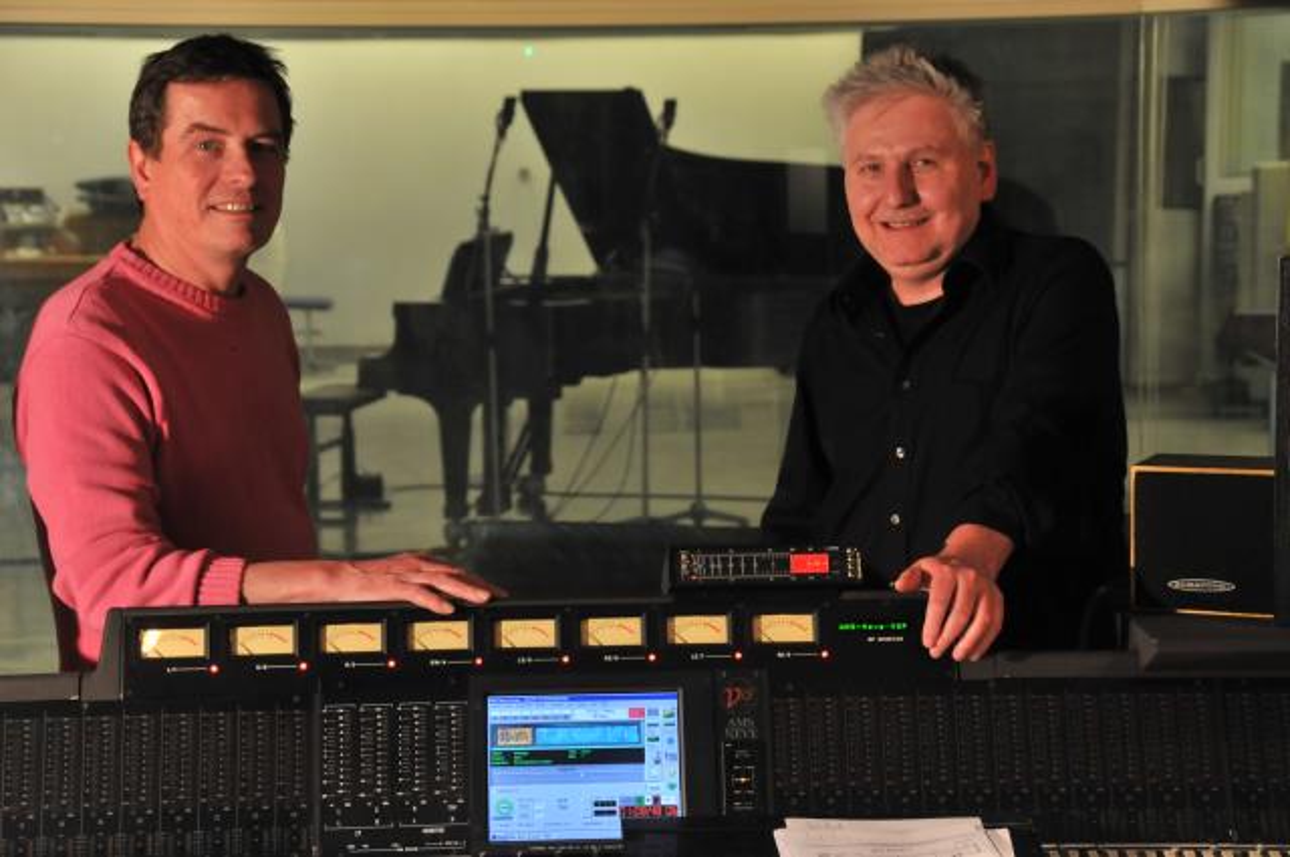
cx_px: 645
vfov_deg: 14.7
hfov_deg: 21.9
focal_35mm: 93
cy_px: 428
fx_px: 3328
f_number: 7.1
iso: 800
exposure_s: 1/15
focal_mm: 62
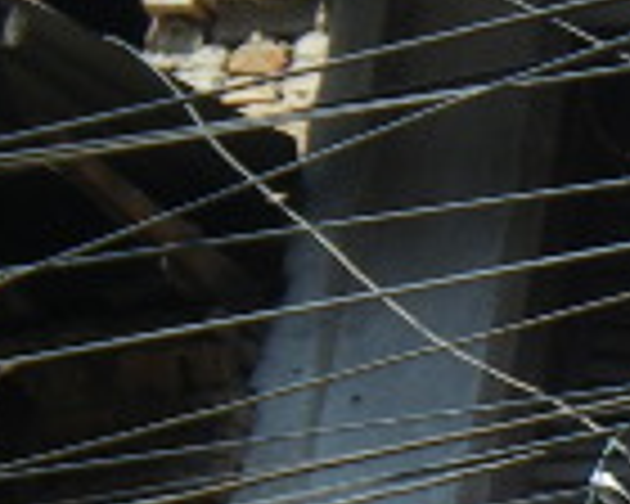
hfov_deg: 7.1
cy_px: 400
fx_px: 4661
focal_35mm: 250
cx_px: 1672
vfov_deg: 6.2
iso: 50
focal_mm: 7.5
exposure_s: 1/125
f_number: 4.2
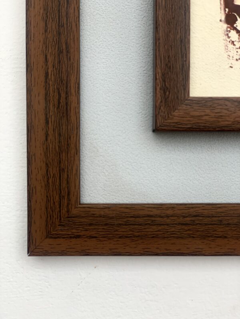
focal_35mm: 52
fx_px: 481
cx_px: 120
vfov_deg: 36.8
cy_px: 160
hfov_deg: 28.0
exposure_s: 1/122
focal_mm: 6
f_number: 2.4
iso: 20
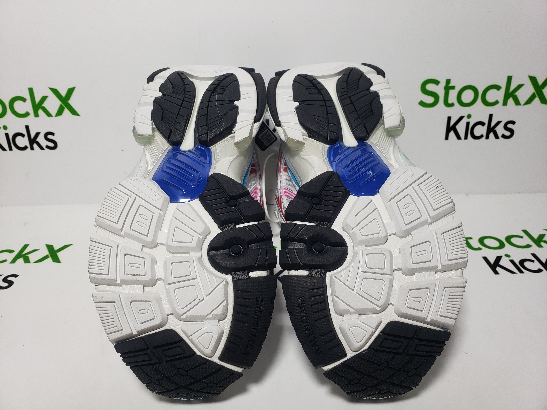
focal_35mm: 26
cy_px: 205
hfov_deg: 67.3
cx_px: 274
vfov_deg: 53.1
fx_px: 411
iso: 50
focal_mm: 4.3
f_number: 2.4
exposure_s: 1/240
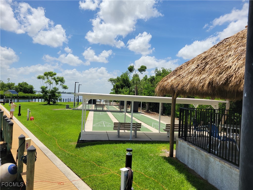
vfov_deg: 53.1
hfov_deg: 67.3
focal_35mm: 26
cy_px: 95
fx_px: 190
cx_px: 126
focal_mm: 5.4
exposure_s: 1/3126
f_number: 1.8
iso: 40
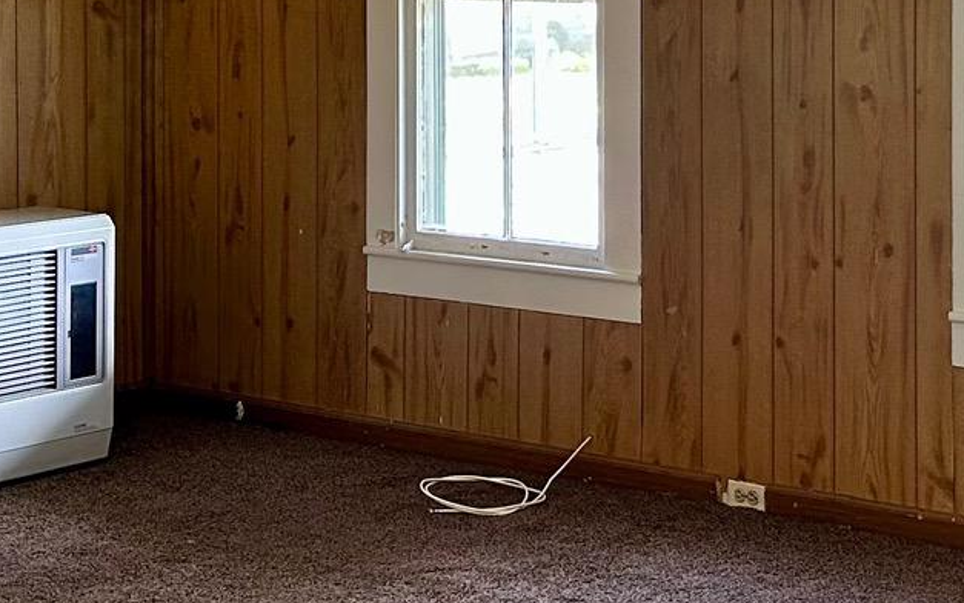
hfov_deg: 23.0
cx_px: 632
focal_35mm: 90
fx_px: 2365
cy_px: -17
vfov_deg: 14.3
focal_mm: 5.7
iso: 200
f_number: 1.5
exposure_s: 1/60
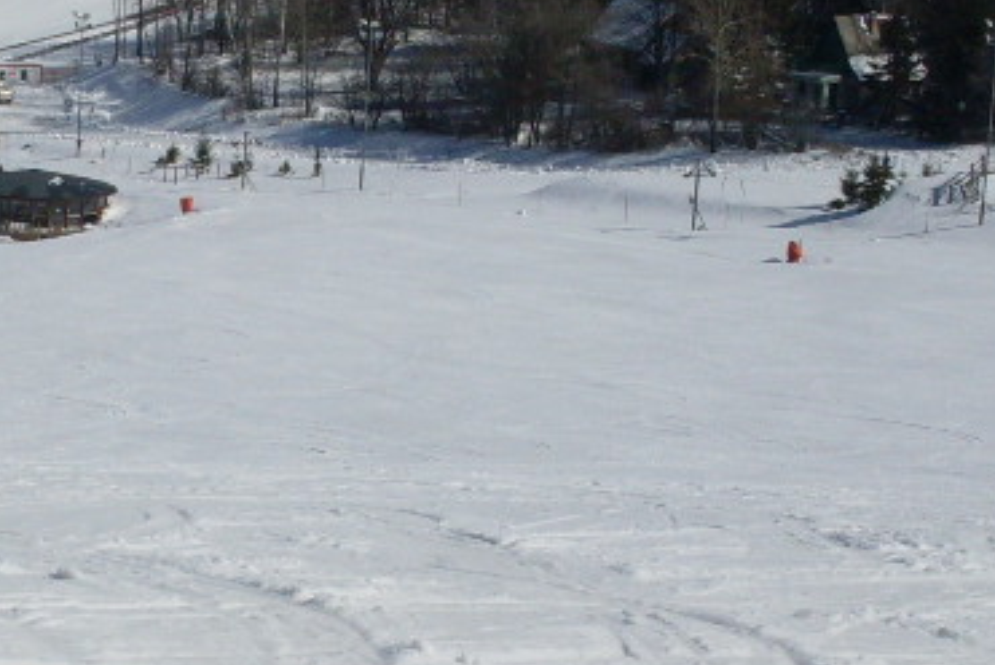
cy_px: 400
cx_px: 107
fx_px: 3015
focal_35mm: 109
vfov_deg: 12.6
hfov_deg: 18.4
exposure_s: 1/750
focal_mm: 6.3
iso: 80
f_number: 8.4
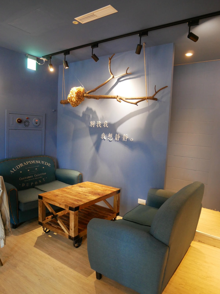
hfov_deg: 56.8
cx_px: 110
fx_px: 203
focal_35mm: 24
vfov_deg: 71.6
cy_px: 147
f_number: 3.5
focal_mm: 12
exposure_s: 1/60
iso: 1600
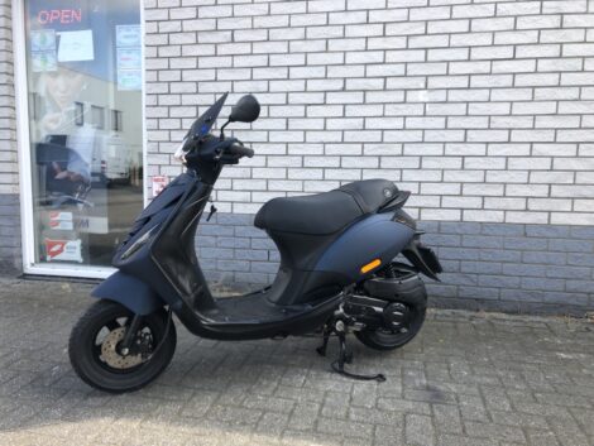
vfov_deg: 49.8
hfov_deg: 63.4
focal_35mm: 28
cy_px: 223
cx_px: 297
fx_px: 481
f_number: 1.8
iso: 20
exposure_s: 1/315
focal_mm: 3.99
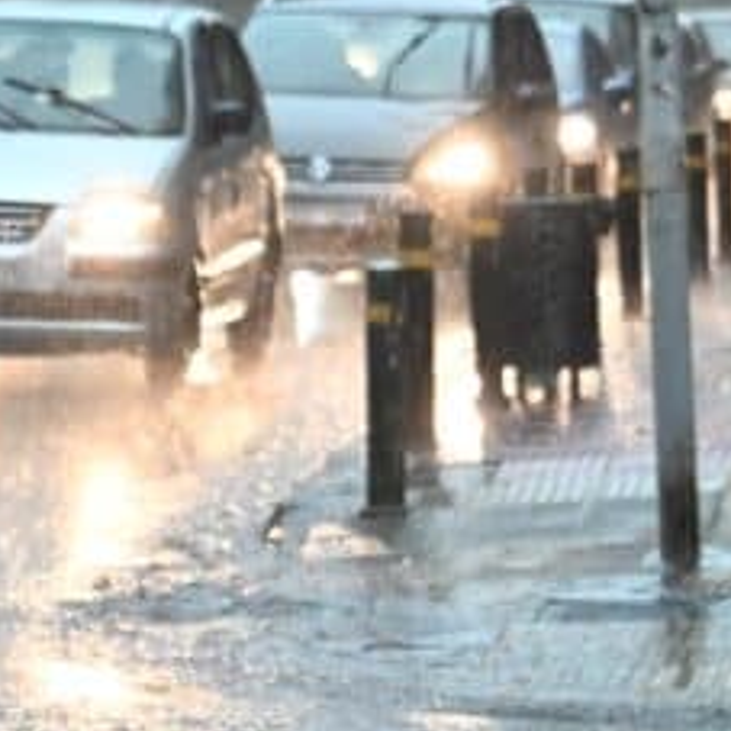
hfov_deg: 6.4
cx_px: 1201
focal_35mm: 267
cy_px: 374
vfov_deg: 6.6
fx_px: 6379
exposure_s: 1/320
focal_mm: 62
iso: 2500
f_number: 4
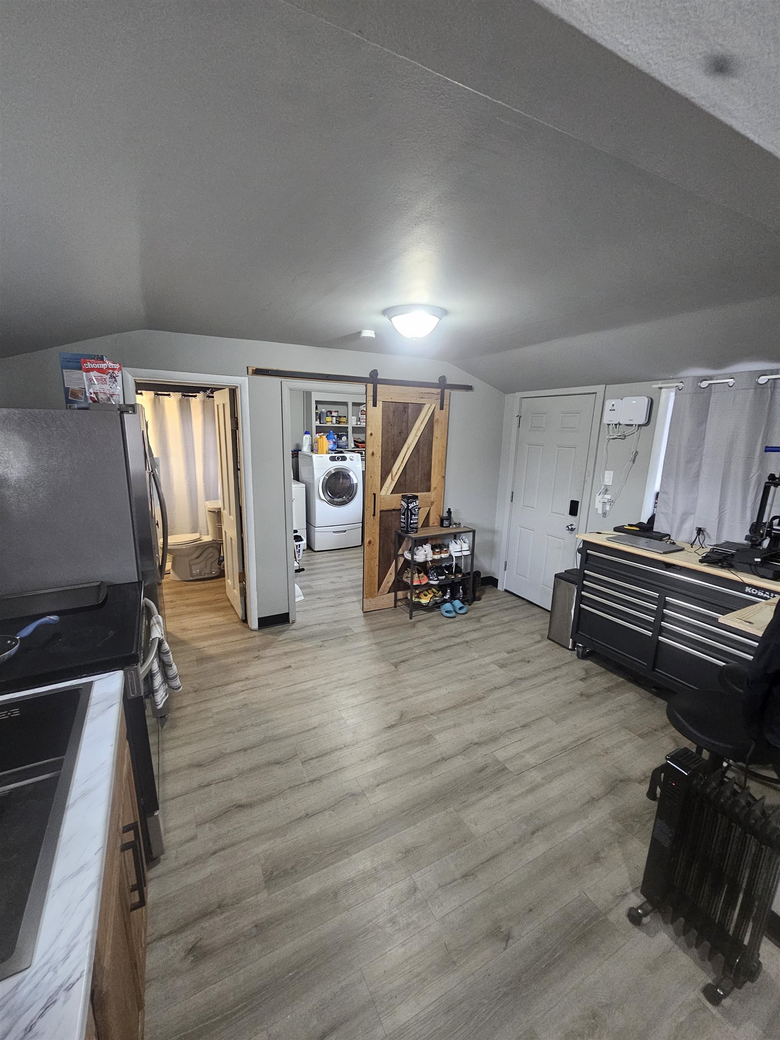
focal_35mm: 13
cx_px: 390
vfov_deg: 106.2
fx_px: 391
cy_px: 520
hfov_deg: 89.9
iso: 400
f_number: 2.2
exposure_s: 1/30
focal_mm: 2.2
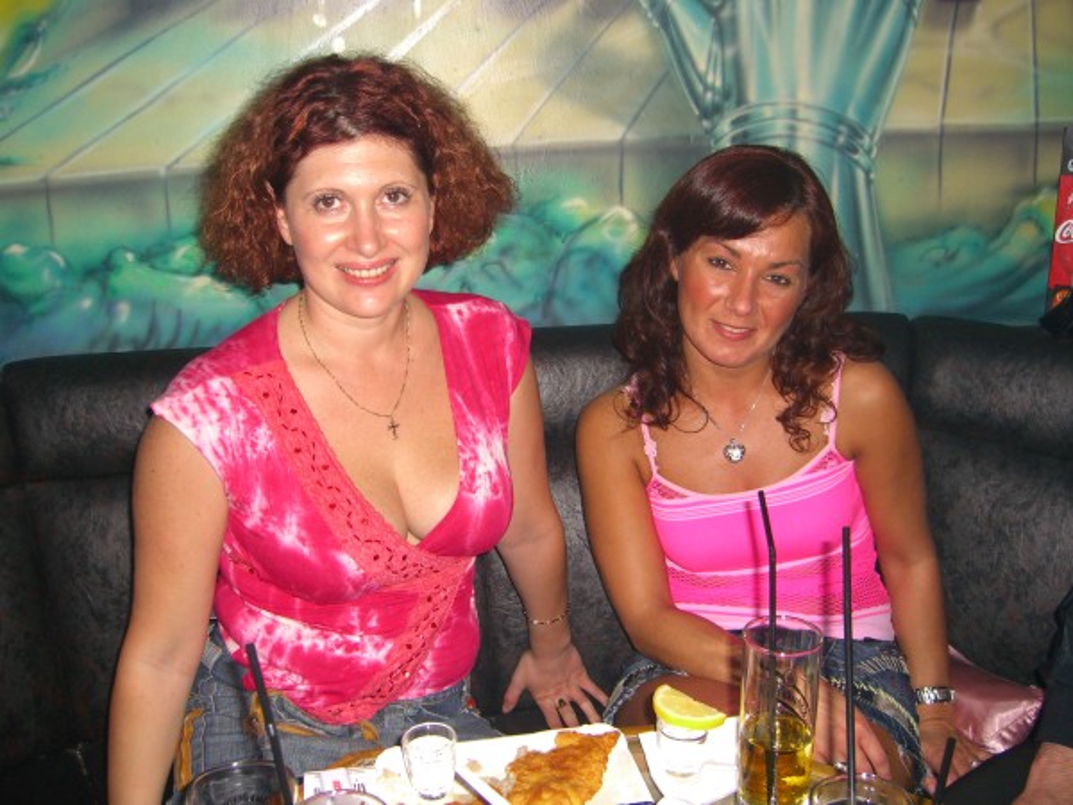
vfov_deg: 37.7
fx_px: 1178
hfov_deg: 49.0
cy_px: 402
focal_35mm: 38
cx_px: 536
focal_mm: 7.9
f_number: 2.8
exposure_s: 1/60
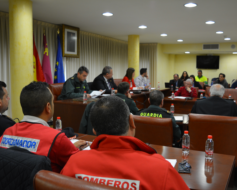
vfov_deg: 39.2
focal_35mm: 38
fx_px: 267
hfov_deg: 47.9
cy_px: 96
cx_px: 130
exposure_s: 1/60
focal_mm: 22
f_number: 3.8
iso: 800
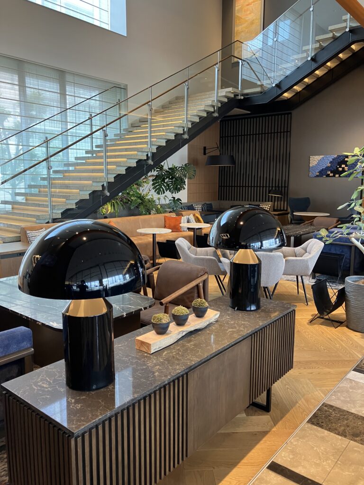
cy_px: 242
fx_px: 393
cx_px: 182
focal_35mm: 28
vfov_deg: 63.4
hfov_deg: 49.7
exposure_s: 1/63
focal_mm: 3.99
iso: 80
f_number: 1.8
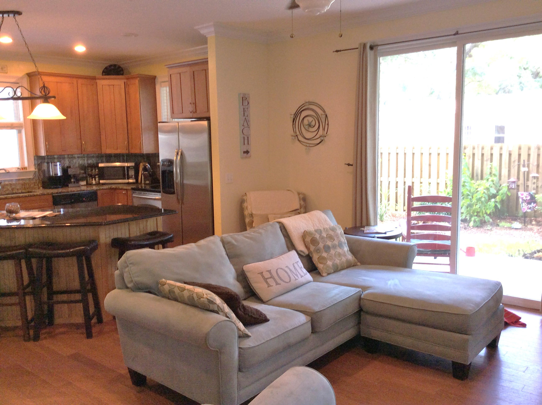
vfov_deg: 42.8
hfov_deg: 55.4
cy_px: 202
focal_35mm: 33
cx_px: 271
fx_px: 516
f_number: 2.4
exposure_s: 1/24
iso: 64
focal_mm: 3.3
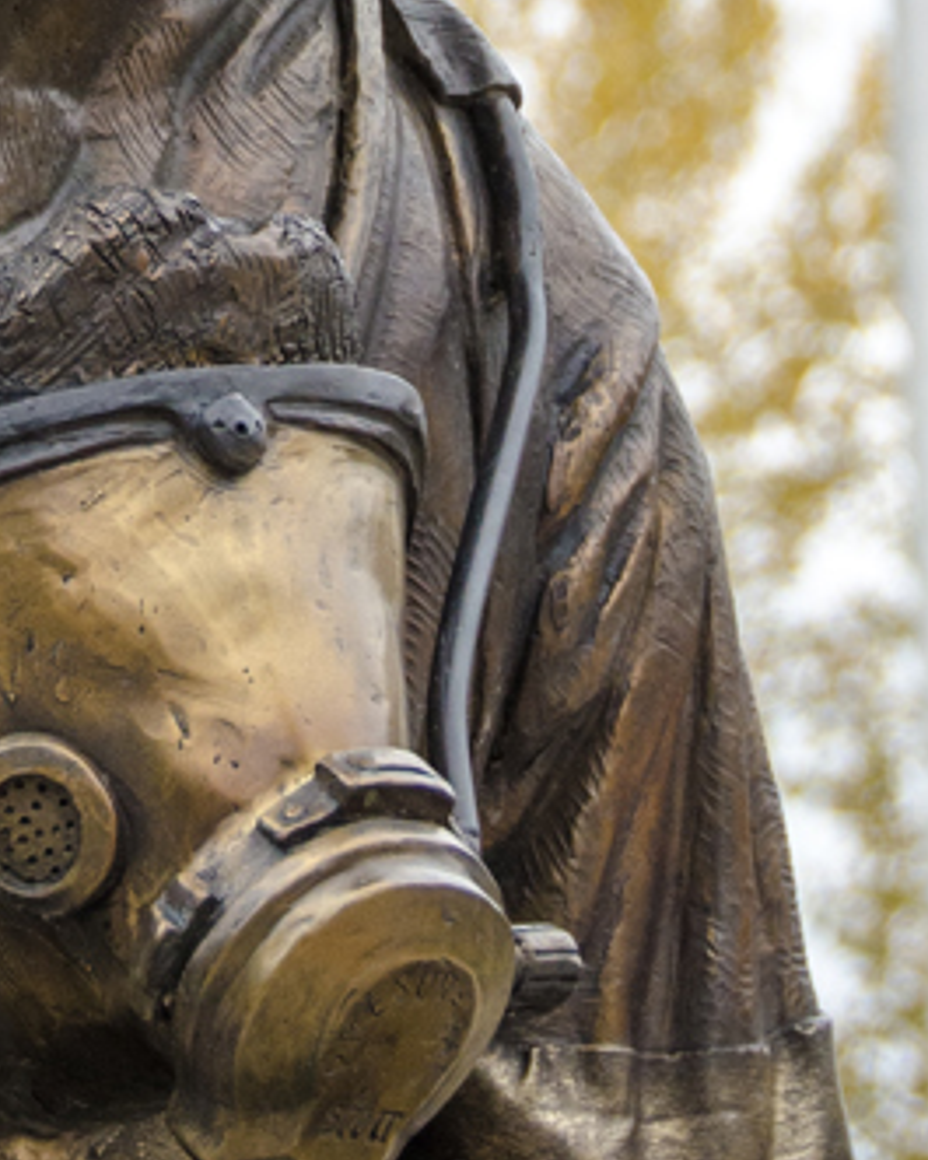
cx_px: 77
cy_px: -273
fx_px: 8785
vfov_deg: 7.5
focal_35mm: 256
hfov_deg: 6.0
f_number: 4.8
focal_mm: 50
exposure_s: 1/1000
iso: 400
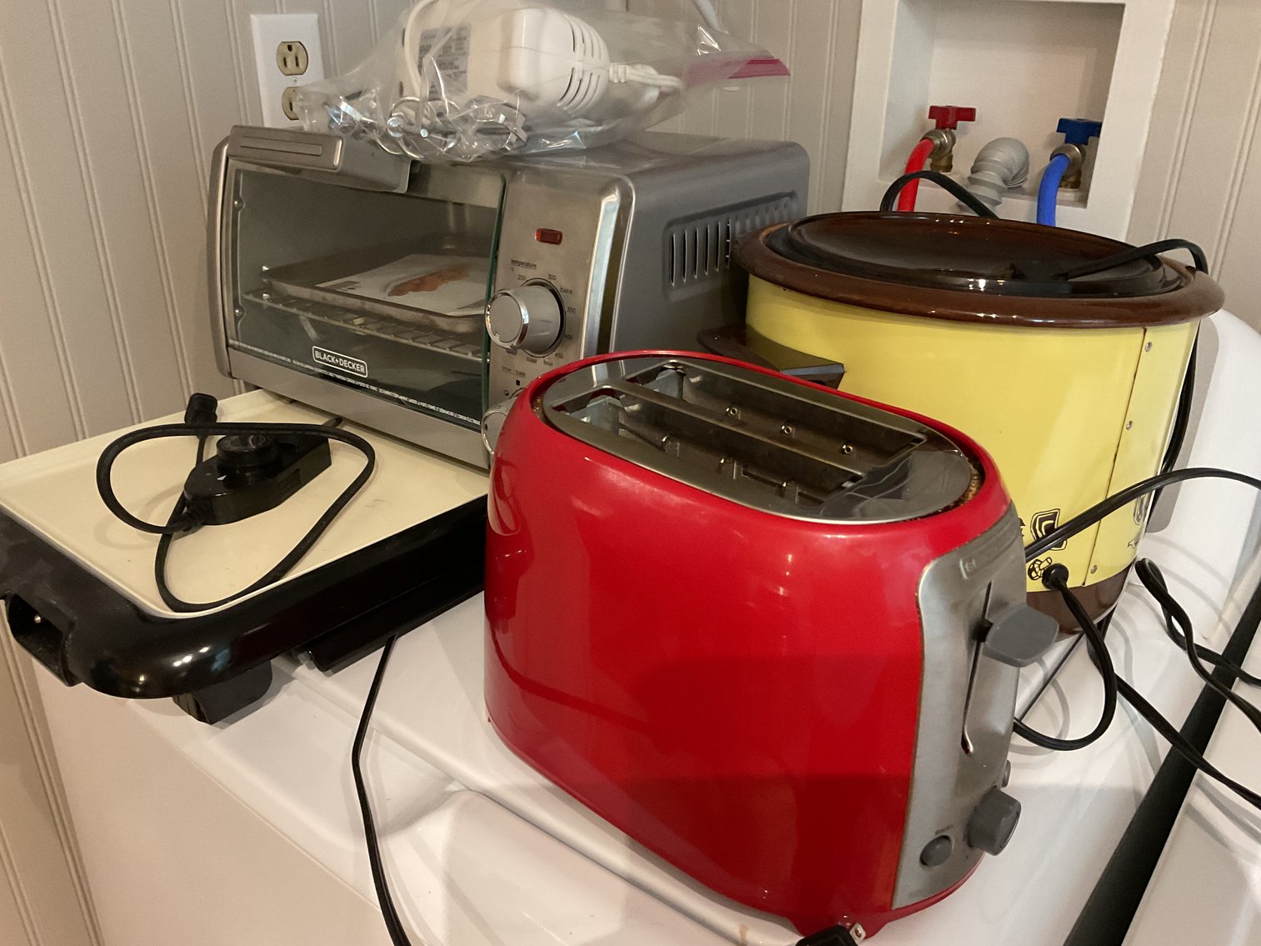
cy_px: 473
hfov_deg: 61.7
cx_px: 630
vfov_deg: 48.2
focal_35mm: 29
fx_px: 1057
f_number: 1.8
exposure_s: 1/40
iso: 320
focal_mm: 3
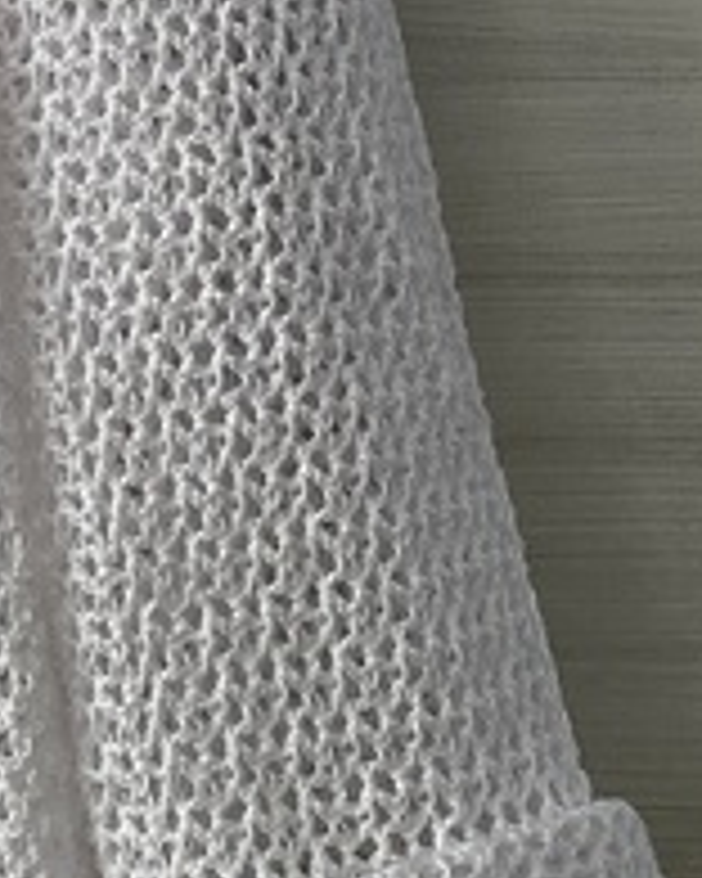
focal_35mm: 104
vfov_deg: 18.1
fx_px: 2701
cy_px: 63
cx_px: -621
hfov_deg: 13.1
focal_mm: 4.25
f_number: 1.8
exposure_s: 1/60
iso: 500
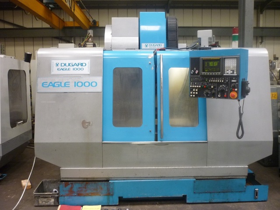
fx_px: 267
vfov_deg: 42.9
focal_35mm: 33
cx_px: 140
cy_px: 105
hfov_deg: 55.4
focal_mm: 5.5
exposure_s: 1/30
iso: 250
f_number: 2.8
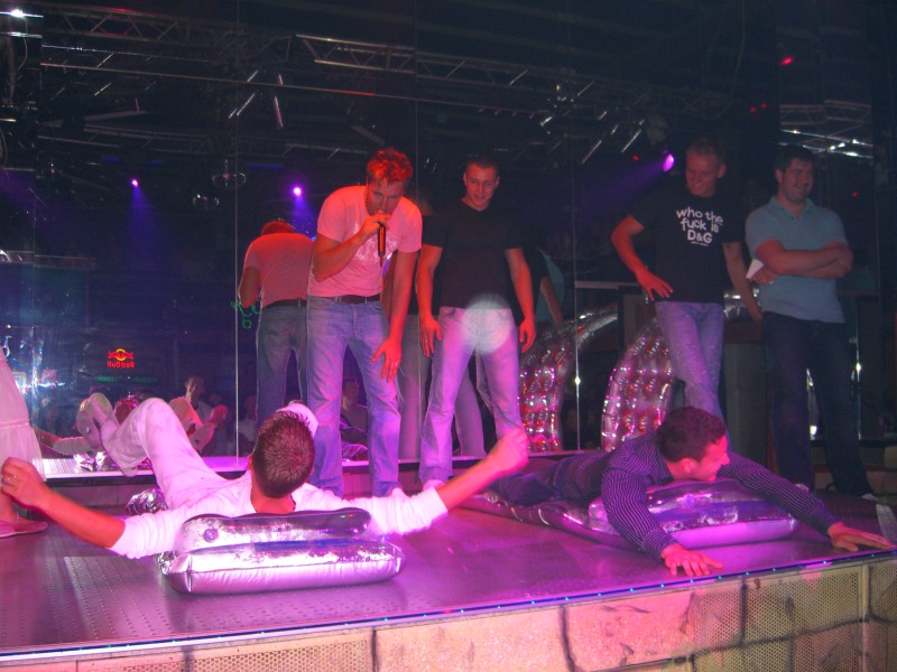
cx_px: 448
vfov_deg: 37.7
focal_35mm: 38
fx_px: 985
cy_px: 336
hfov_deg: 49.0
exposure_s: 1/60
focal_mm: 7.9
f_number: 2.8
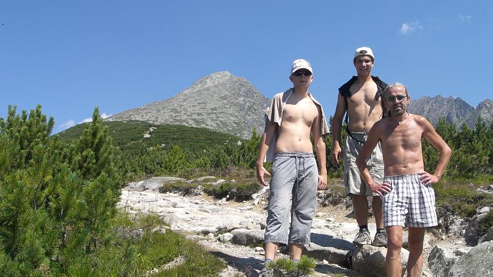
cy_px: 140
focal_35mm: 42
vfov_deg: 28.4
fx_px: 549
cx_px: 249
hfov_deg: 48.4
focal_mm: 6.3
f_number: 4.4
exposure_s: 1/500
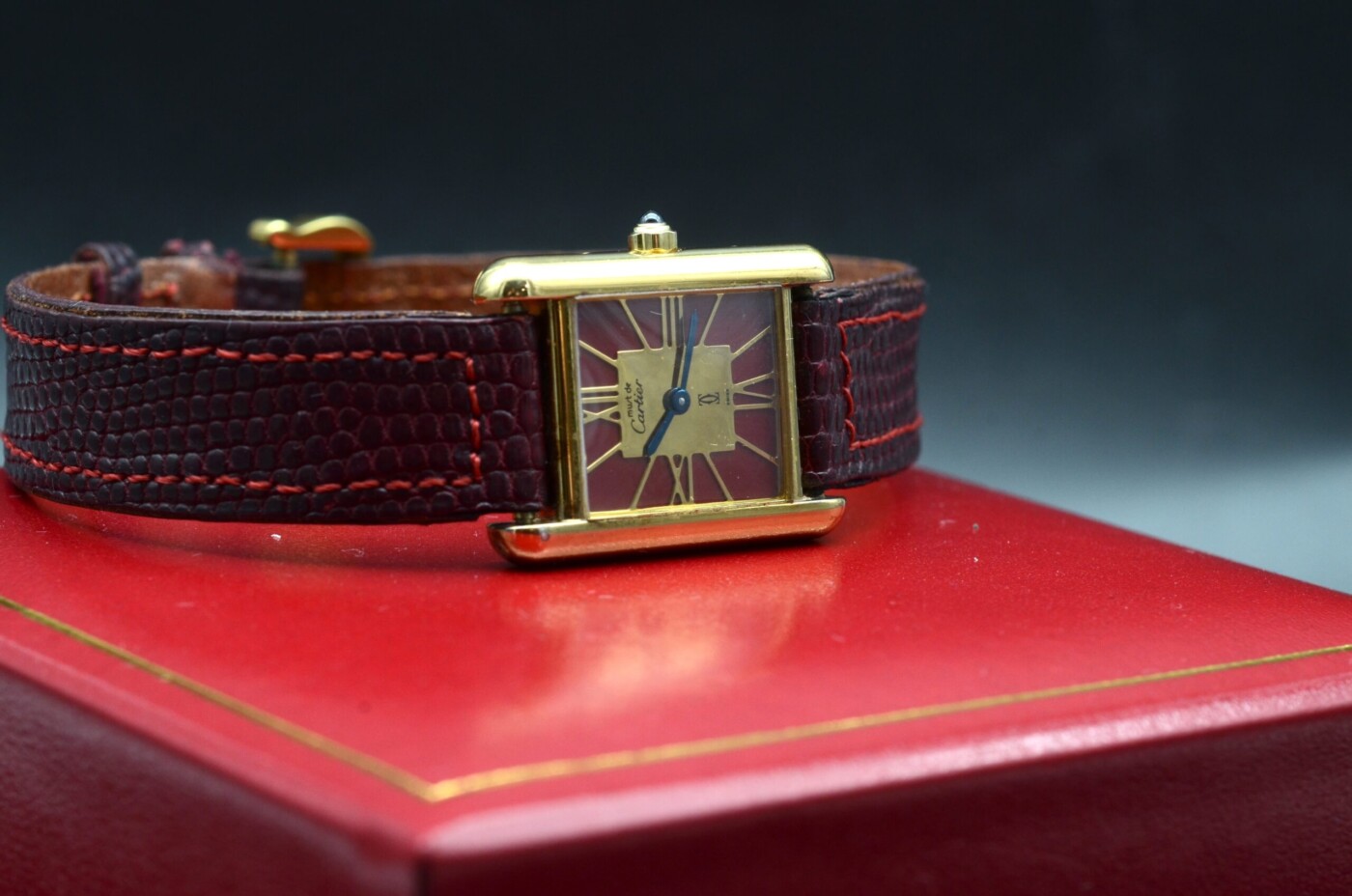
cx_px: 676
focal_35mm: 90
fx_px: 3374
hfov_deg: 22.7
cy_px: 448
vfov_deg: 15.1
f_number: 10
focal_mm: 60
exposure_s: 1/40
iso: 500
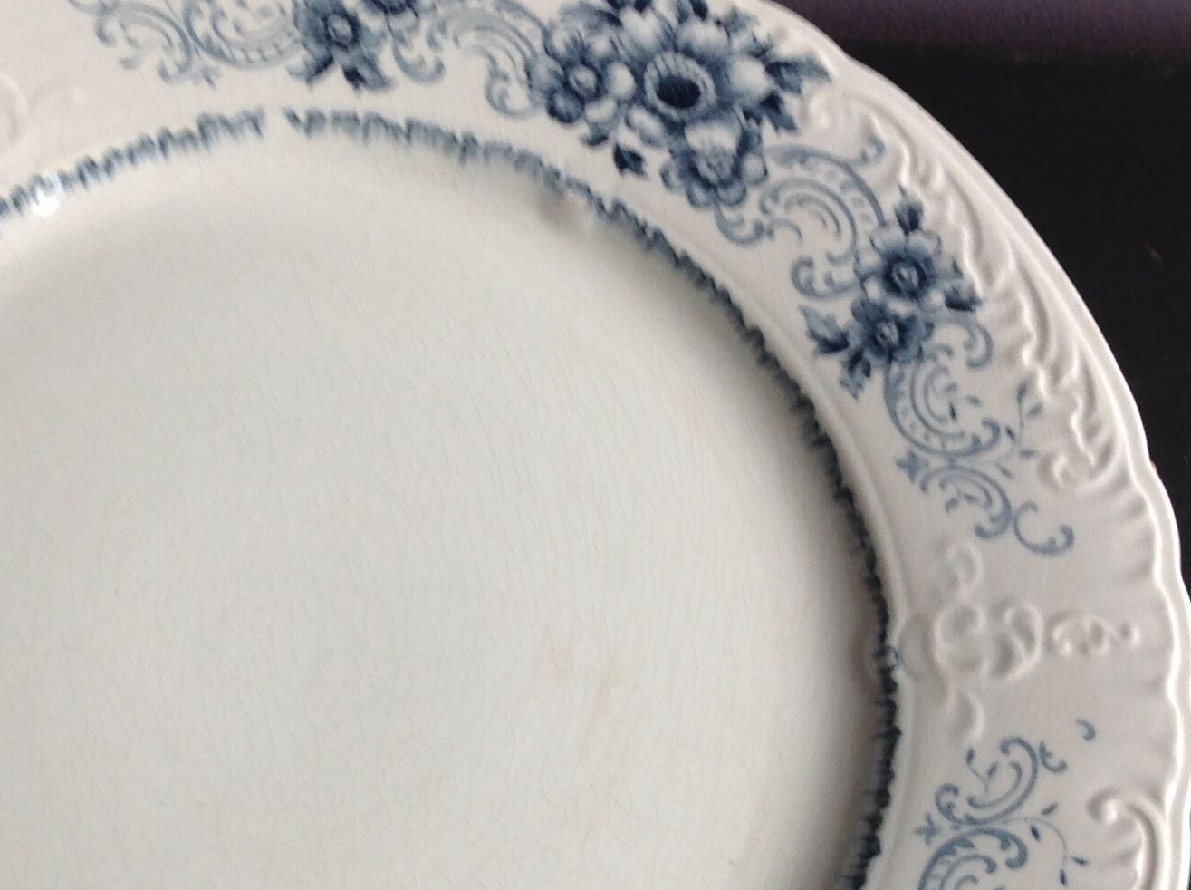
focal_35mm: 69
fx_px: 2370
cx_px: 309
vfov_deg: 21.0
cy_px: 717
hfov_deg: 27.8
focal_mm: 4.28
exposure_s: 1/15
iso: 50
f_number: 2.4
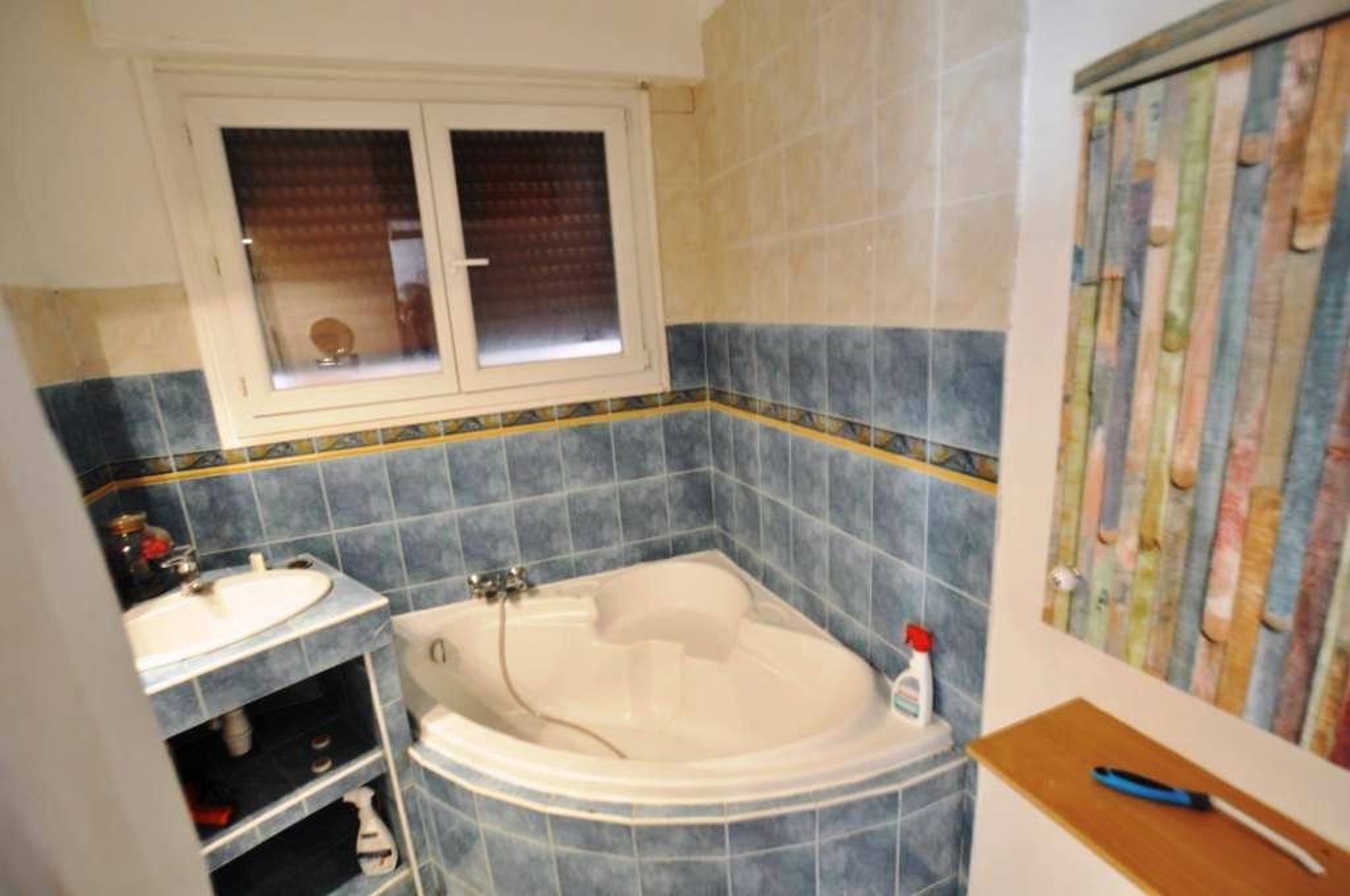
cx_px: 675
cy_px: 448
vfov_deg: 71.9
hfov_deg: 95.1
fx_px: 618
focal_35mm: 16
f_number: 4.5
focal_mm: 11
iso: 200
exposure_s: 1/3
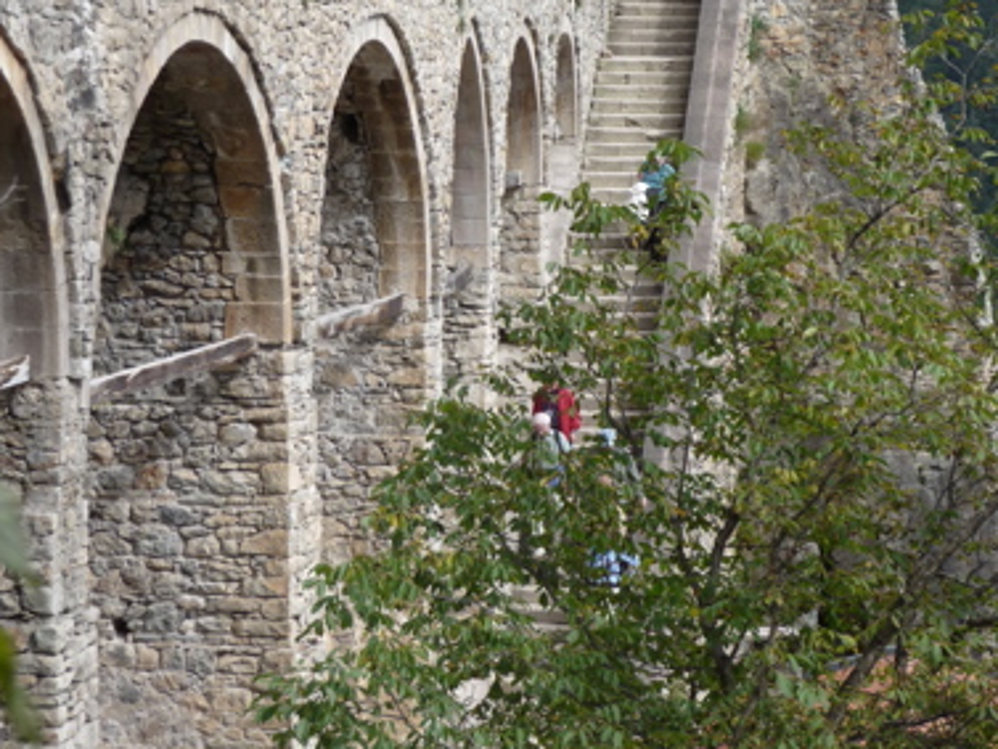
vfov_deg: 9.8
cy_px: 262
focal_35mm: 151
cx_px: 502
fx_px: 4355
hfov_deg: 13.1
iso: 100
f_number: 4.7
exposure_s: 1/200
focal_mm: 19.1
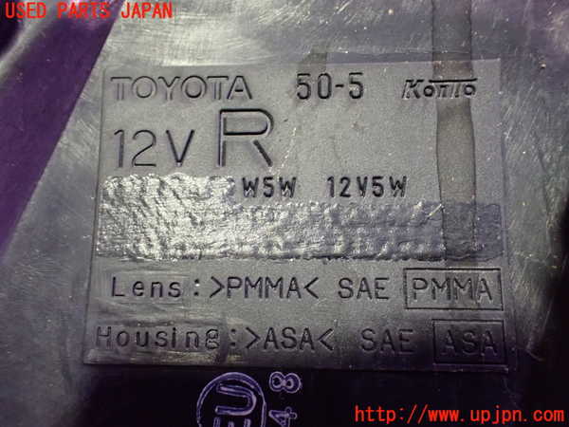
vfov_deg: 46.8
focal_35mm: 30
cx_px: 284
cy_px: 214
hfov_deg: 60.0
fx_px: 493
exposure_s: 1/30
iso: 1250
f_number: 2.3
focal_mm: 5.4
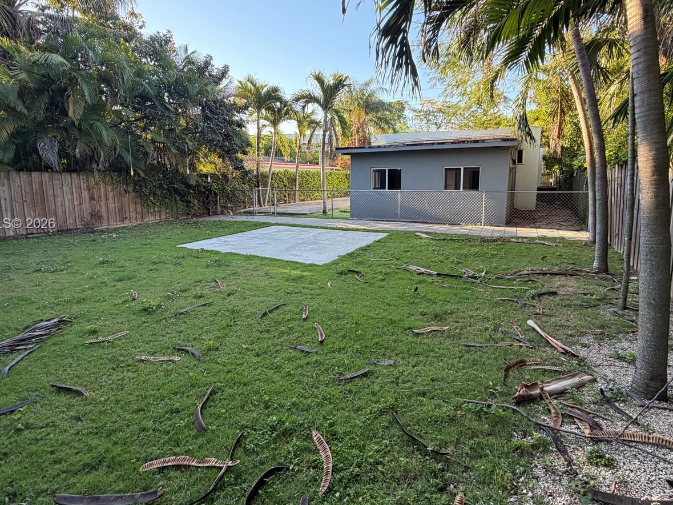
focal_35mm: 19
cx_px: 335
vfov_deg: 68.5
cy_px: 225
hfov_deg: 84.7
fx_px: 369
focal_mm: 2.22
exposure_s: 1/129
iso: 50
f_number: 2.2
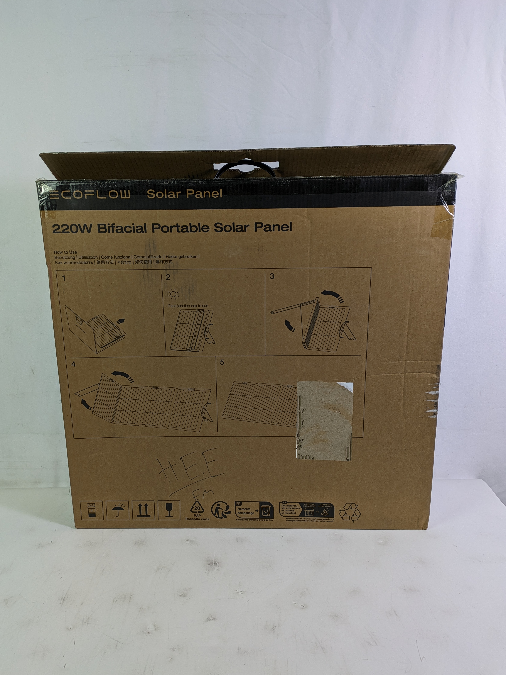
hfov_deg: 53.1
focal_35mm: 26
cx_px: 250
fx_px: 507
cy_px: 342
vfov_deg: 67.3
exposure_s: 1/120
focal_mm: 5.43
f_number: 1.89
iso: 89
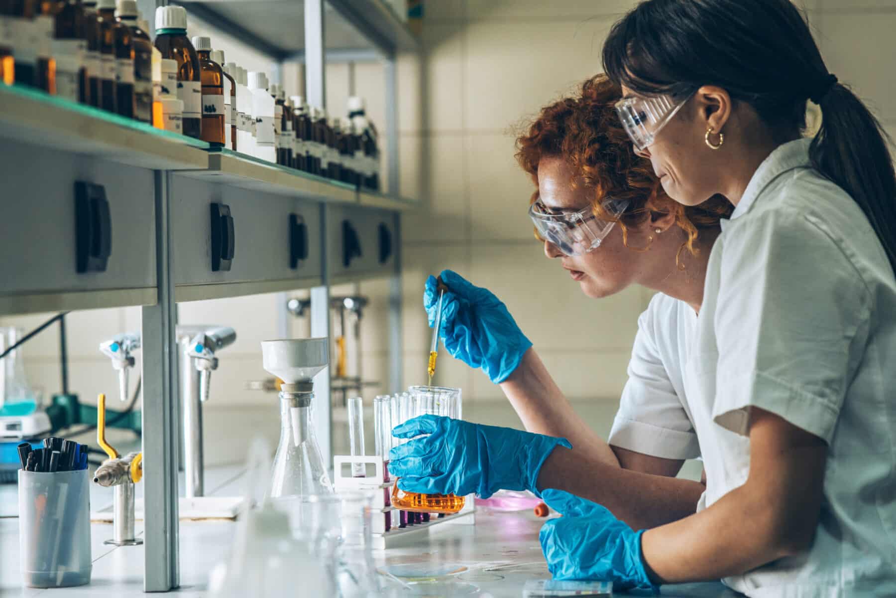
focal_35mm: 85
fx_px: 2115
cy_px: 299
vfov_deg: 16.1
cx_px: 448
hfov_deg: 23.9
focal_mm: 85
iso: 1000
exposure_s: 1/200
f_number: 4
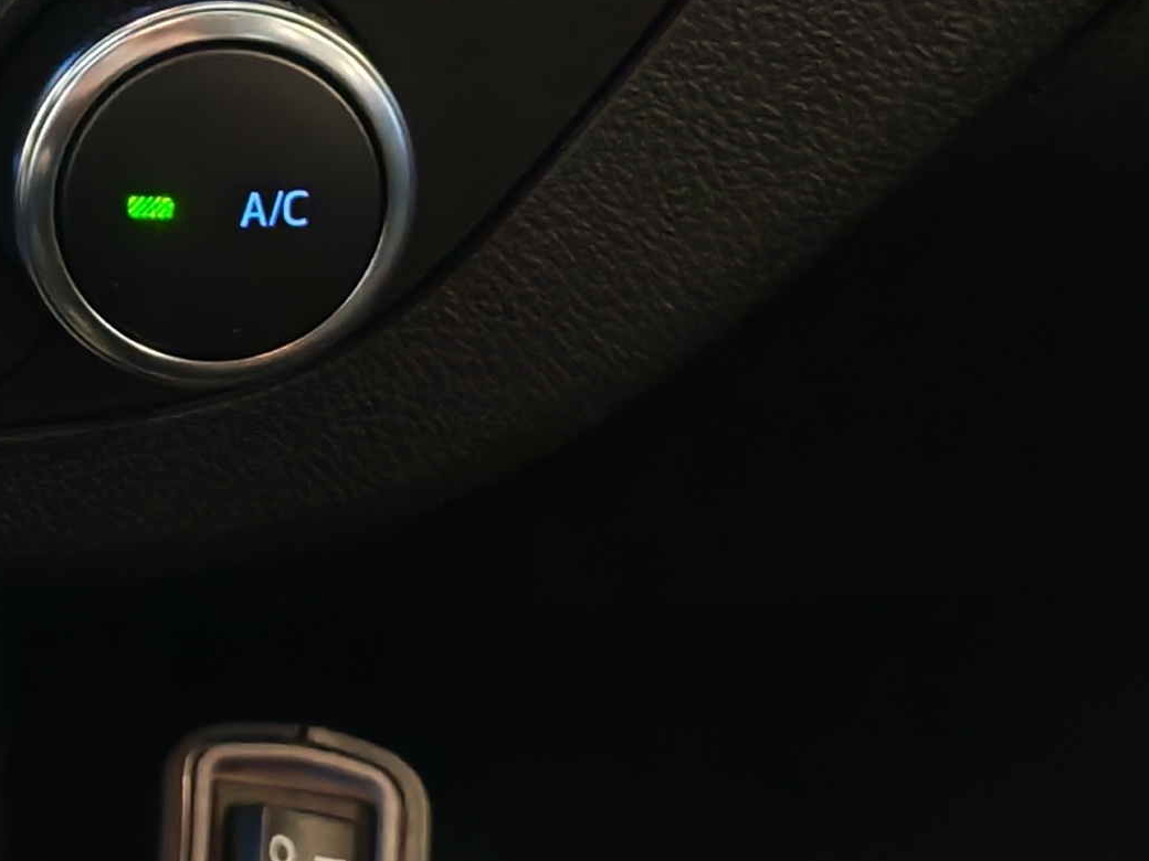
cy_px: -482
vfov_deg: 11.2
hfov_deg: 14.4
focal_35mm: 126
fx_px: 4182
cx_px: -651
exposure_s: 1/50
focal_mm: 6.12
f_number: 1.9
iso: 800
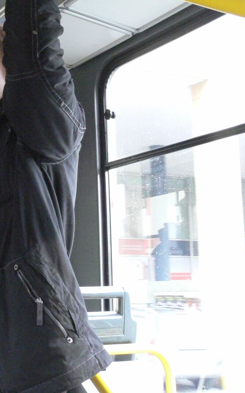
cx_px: -89
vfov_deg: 31.8
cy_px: 147
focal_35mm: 64
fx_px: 684
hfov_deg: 18.6
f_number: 4
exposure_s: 1/50
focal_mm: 7.4
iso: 400
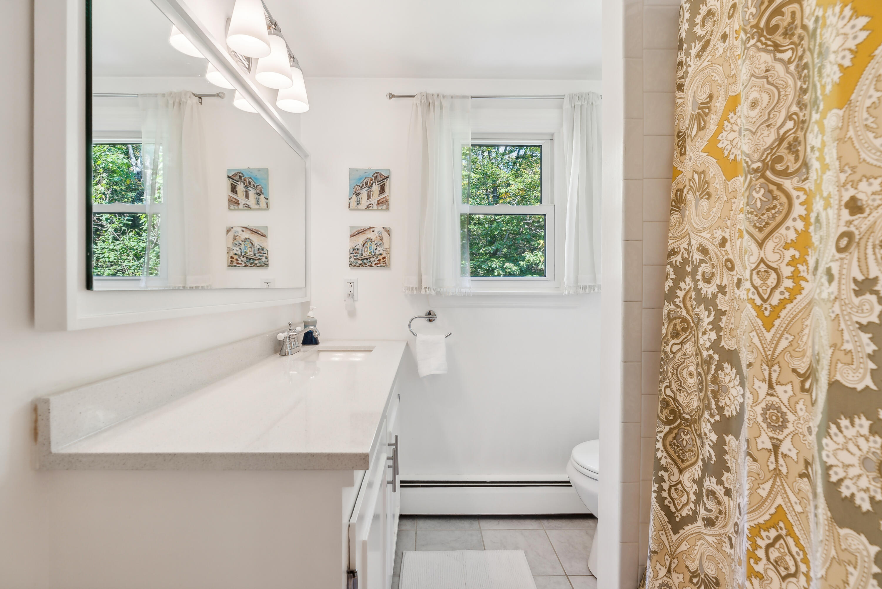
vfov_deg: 73.8
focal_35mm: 16
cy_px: 294
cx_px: 441
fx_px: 392
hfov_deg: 96.7
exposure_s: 1/6
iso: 320
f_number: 7.1
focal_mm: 16
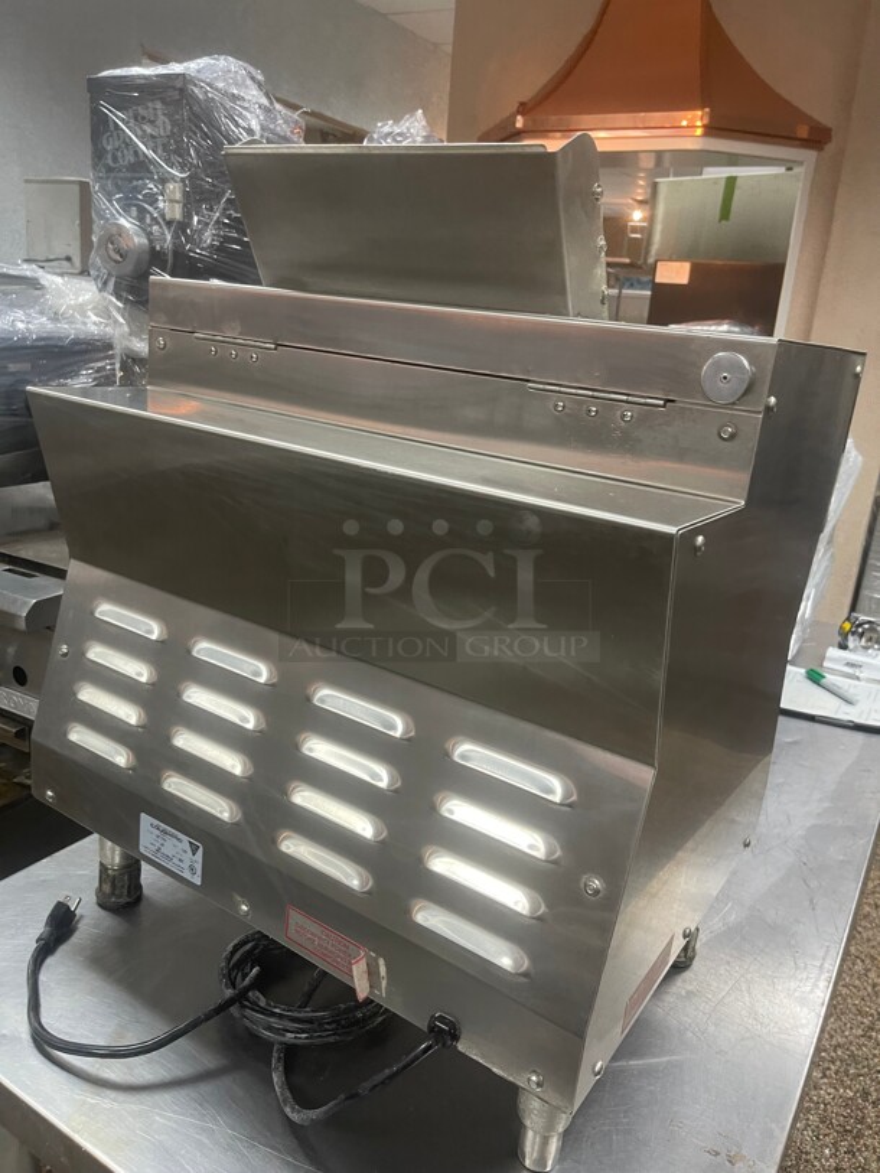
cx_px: 440
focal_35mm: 26
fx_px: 881
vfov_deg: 67.3
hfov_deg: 53.1
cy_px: 586
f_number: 1.6
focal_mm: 5.1
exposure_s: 1/60
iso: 200
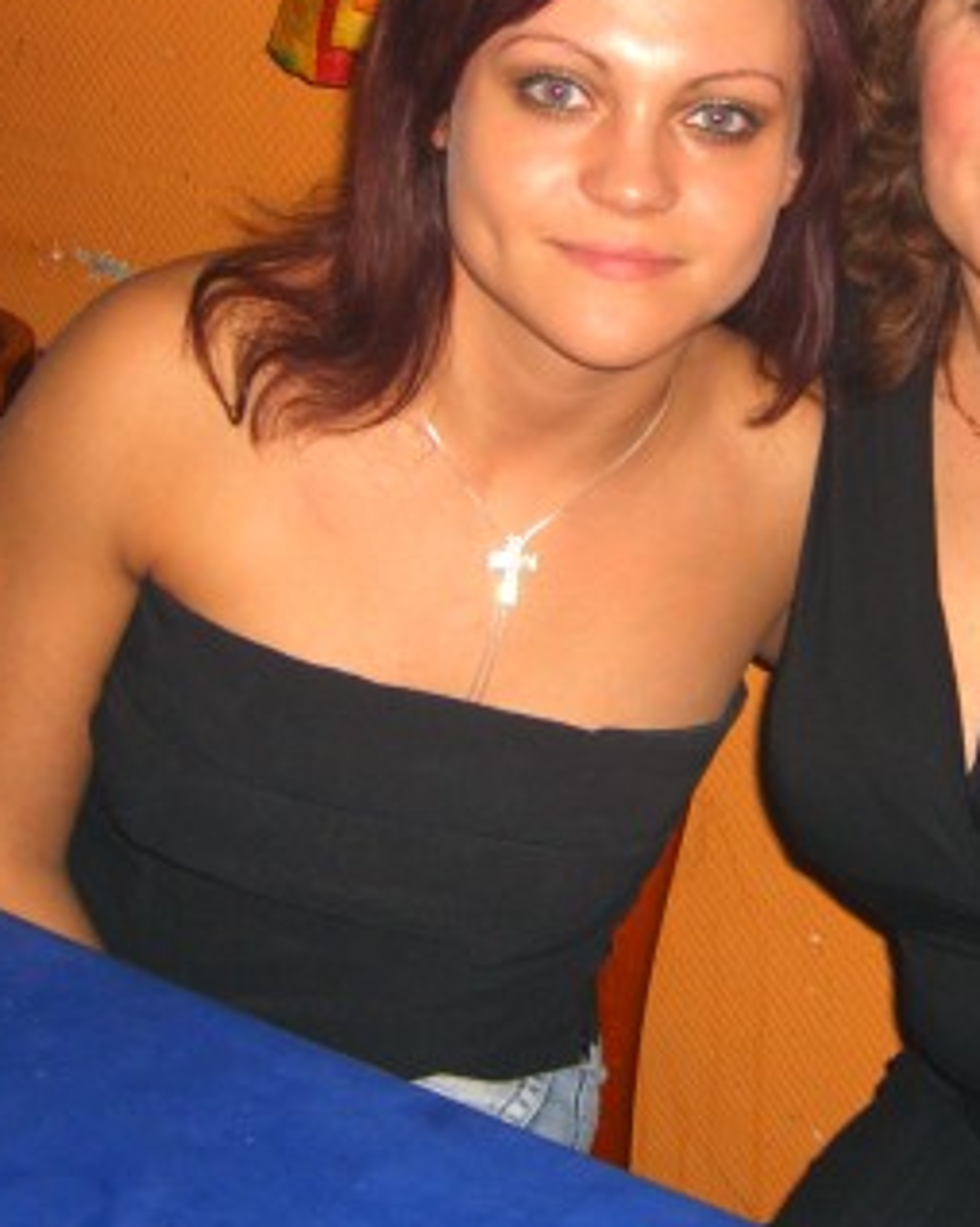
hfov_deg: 21.5
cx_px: 795
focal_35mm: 70
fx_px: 2540
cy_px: 440
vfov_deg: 27.0
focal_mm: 7.9
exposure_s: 1/60
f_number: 2.8
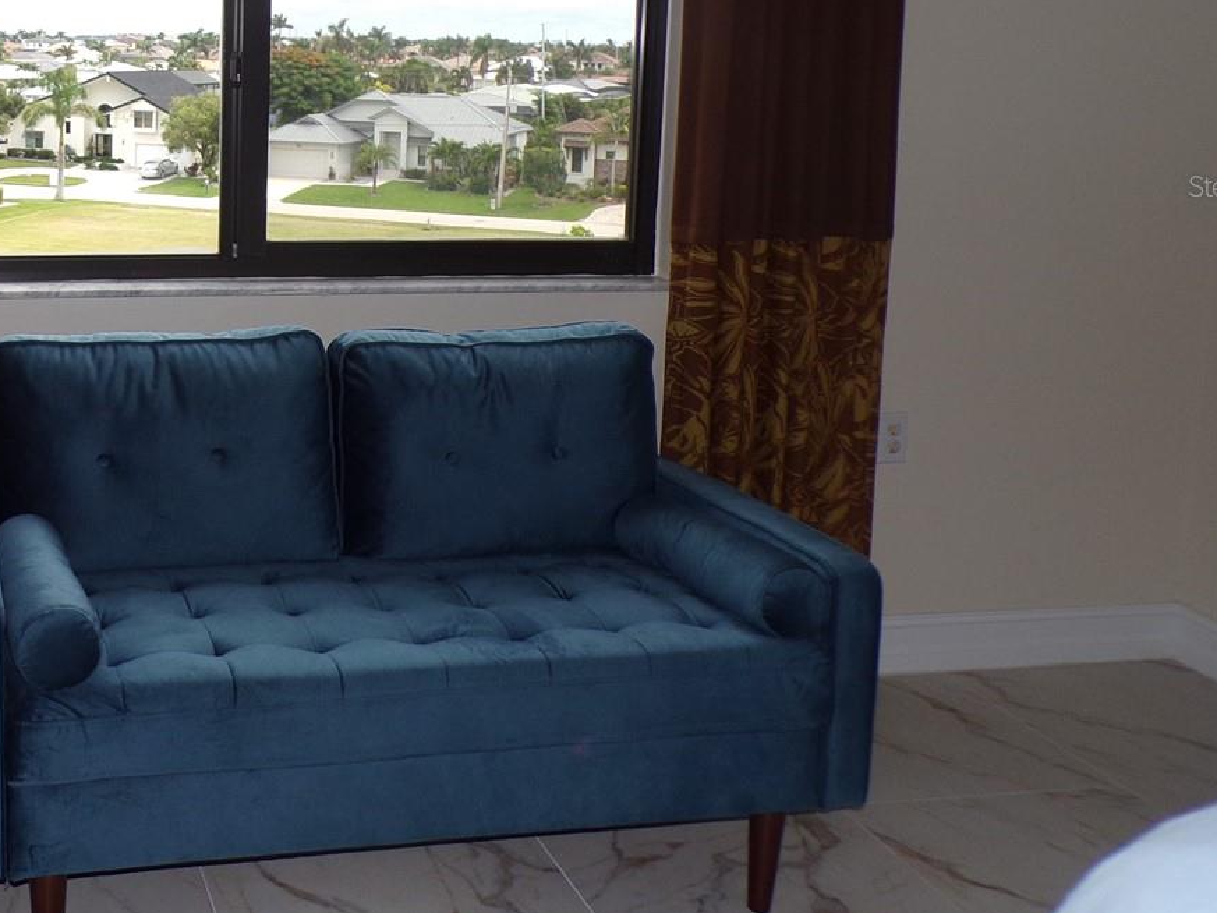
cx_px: 205
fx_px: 1547
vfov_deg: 32.0
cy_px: 185
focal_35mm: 44
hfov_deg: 40.7
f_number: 3
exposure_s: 1/280
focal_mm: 4.3
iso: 80
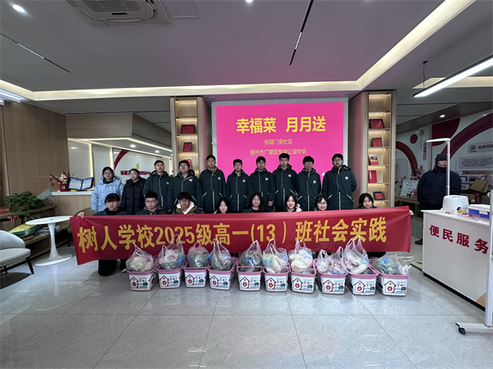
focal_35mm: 14
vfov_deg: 85.7
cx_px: 246
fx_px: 199
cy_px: 184
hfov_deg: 102.1
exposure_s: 1/100
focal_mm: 2.22
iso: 250
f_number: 2.2
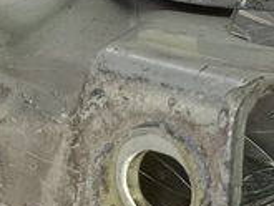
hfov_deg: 12.7
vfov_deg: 10.4
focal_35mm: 143
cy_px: 70
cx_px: 465
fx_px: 1133
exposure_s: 1/50
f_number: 1.6
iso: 130
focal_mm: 4.11
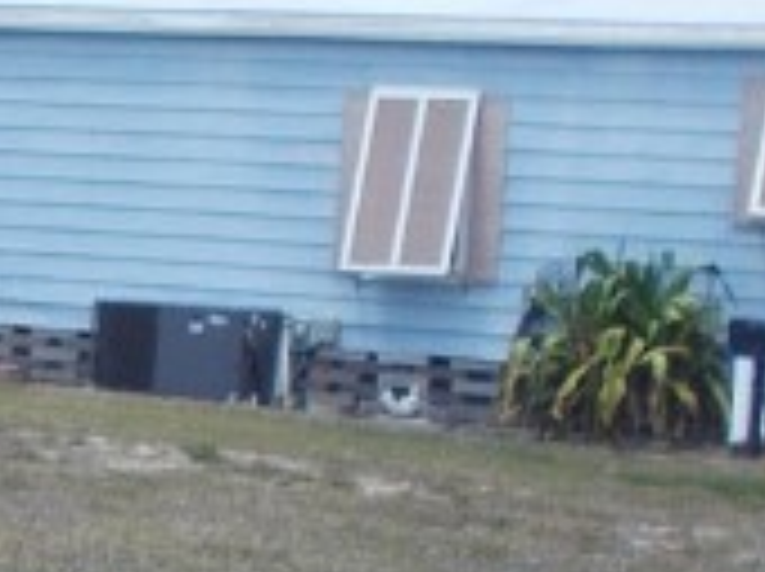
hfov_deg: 11.8
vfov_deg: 9.4
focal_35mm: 157
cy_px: 486
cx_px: -522
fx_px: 3465
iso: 80
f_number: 8
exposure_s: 1/100
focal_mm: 4.6
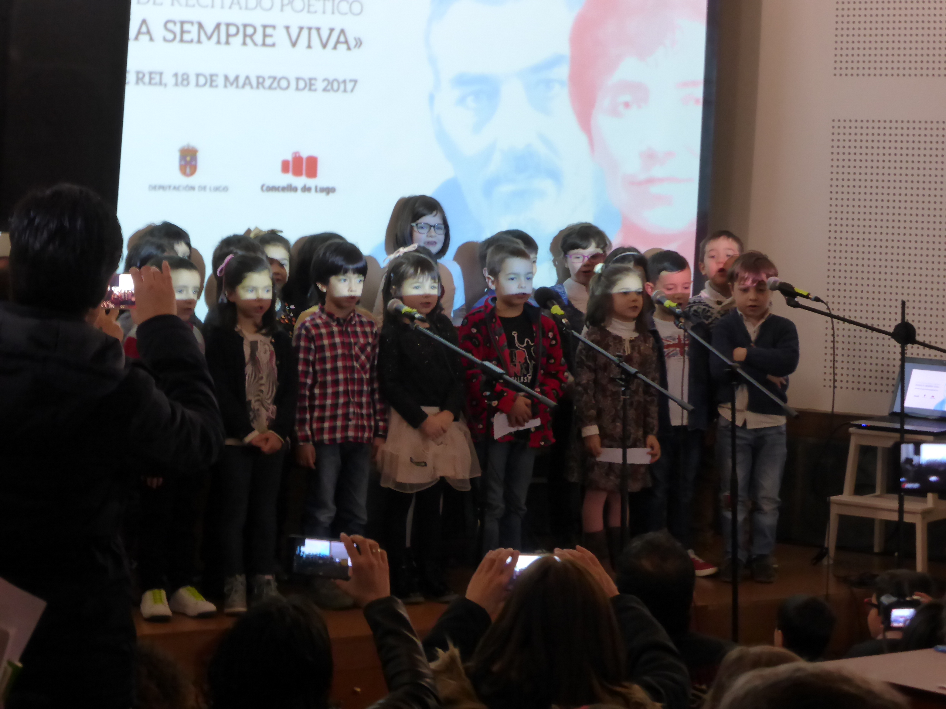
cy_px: 354
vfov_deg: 15.2
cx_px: 473
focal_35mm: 97
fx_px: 2651
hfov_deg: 20.2
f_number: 5.2
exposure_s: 1/8
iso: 400
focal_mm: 16.1
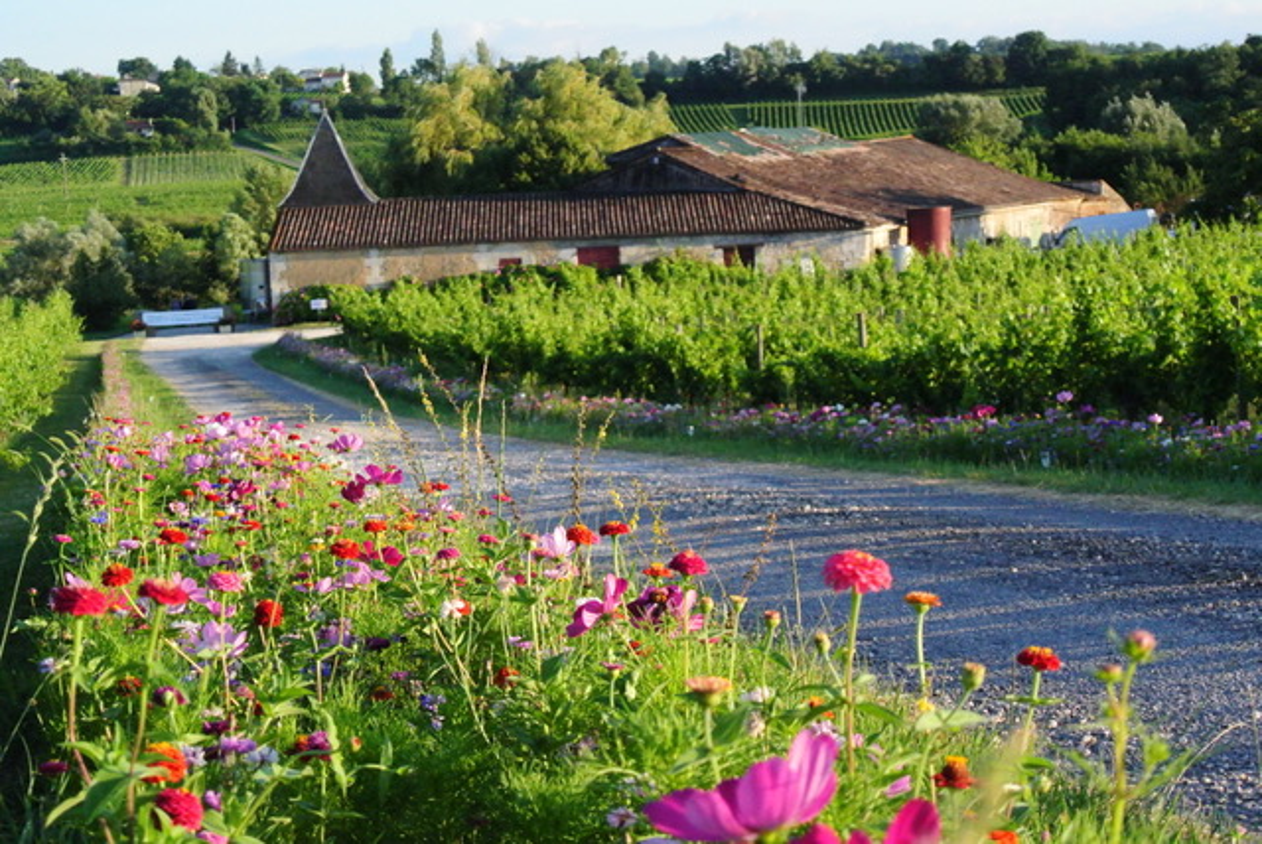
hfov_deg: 25.0
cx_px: 631
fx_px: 2842
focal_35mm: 81
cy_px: 422
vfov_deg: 16.9
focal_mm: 30
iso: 1600
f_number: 5.6
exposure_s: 1/2000
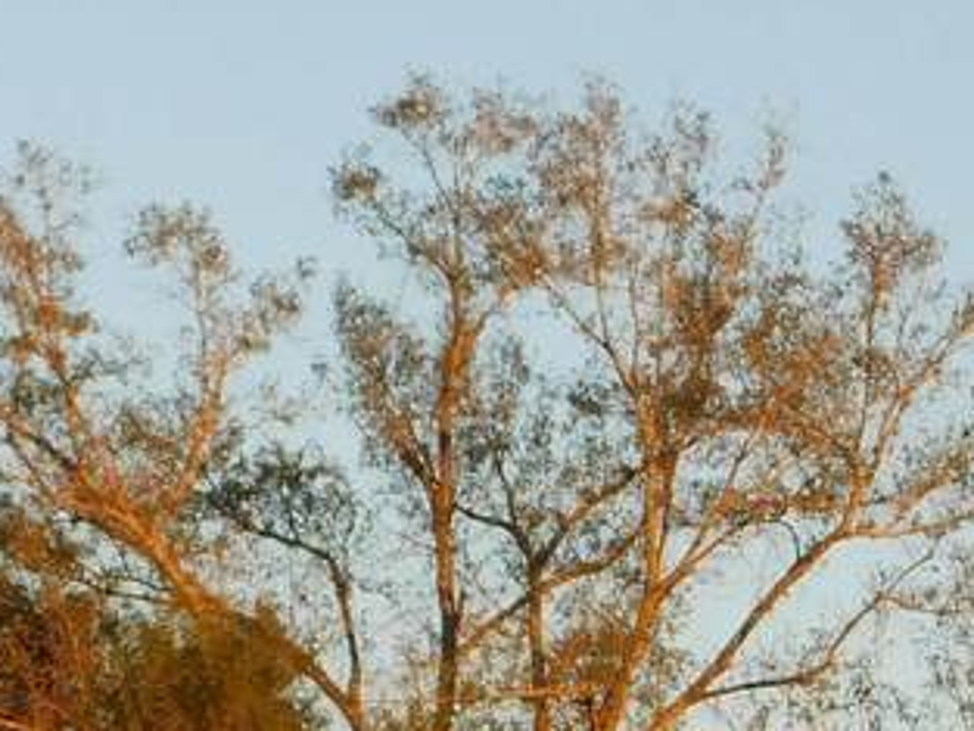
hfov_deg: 8.2
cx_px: 874
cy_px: 1282
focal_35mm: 241
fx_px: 6784
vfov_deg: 6.1
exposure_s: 1/200
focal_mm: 10.4
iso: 125
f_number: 4
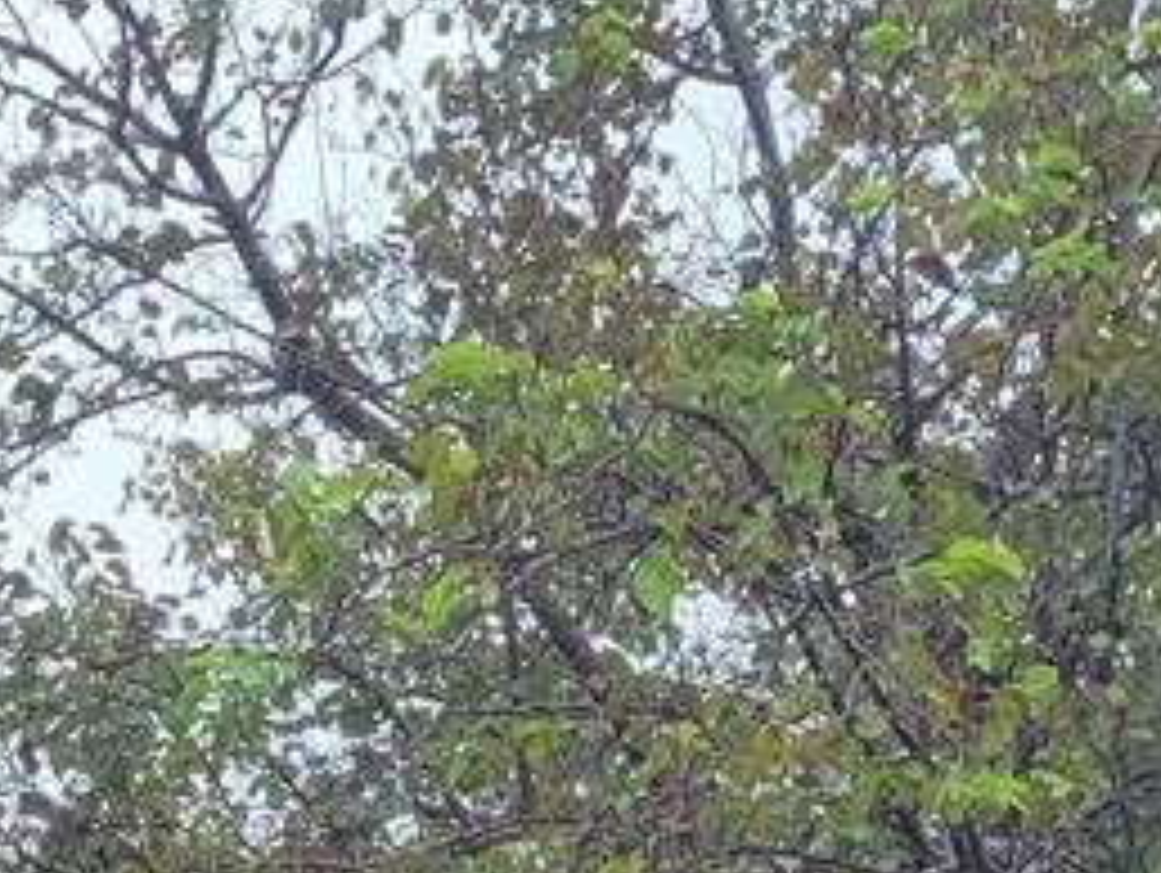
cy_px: 1132
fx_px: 3458
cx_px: -598
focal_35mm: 103
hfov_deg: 17.1
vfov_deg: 13.8
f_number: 1.8
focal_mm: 5.4
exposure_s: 1/172
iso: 40
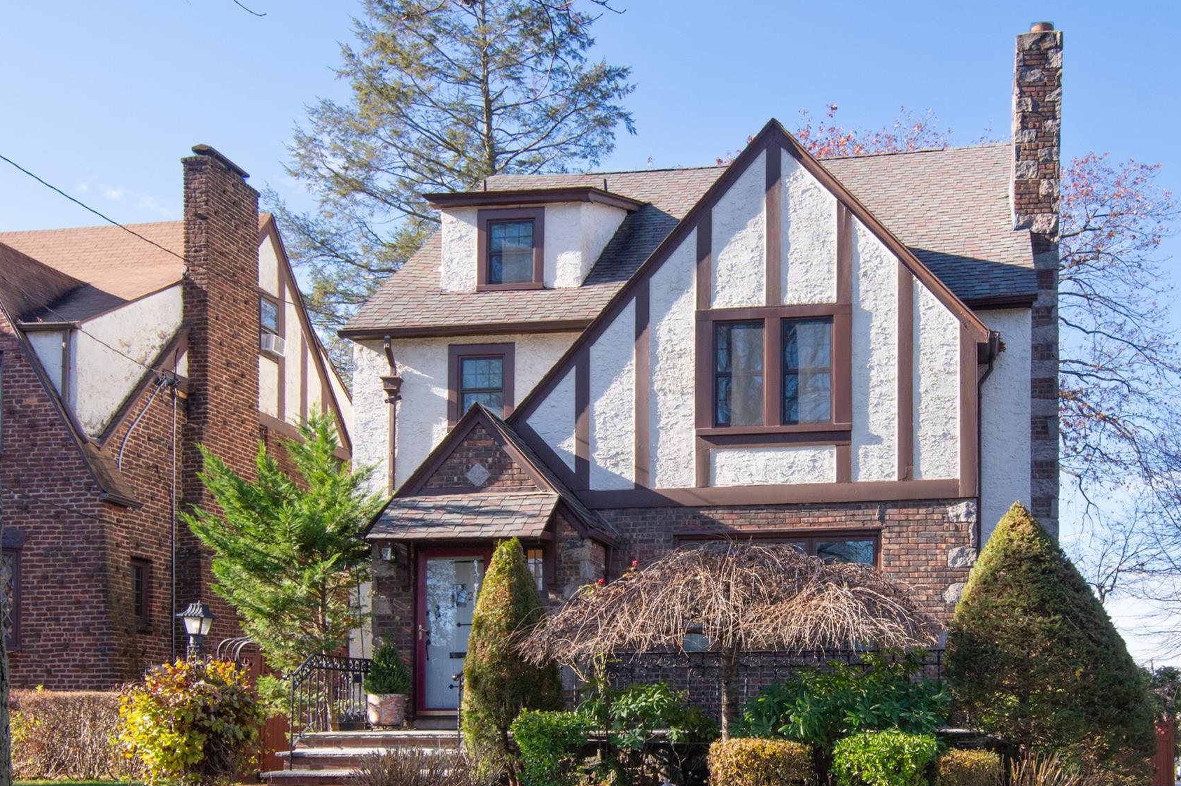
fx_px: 1135
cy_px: 471
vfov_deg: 38.1
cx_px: 641
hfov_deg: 54.9
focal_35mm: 35
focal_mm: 19
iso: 640
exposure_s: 1/200
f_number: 11
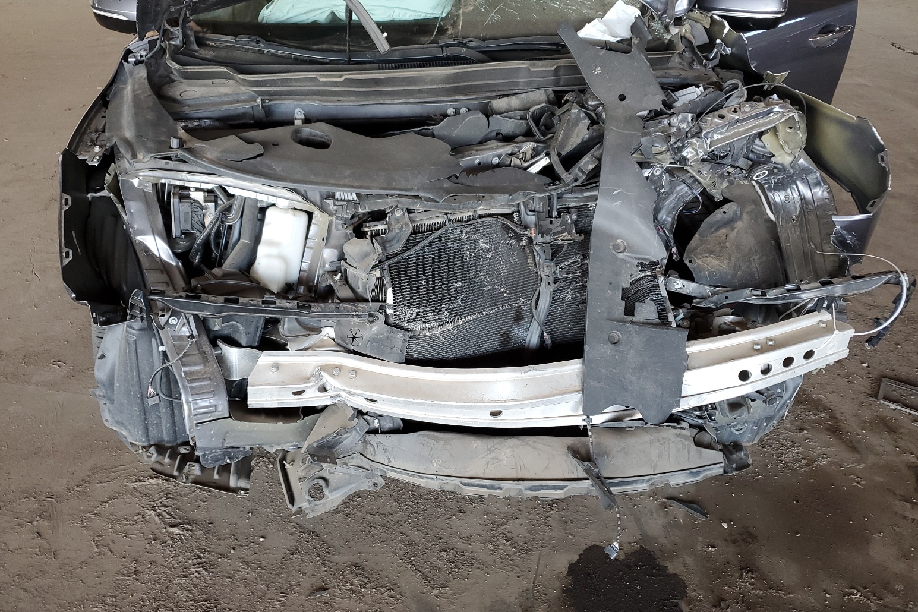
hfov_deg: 65.5
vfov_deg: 46.4
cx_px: 459
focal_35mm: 28
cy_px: 306
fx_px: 714
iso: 76
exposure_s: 1/60.2
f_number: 1.5
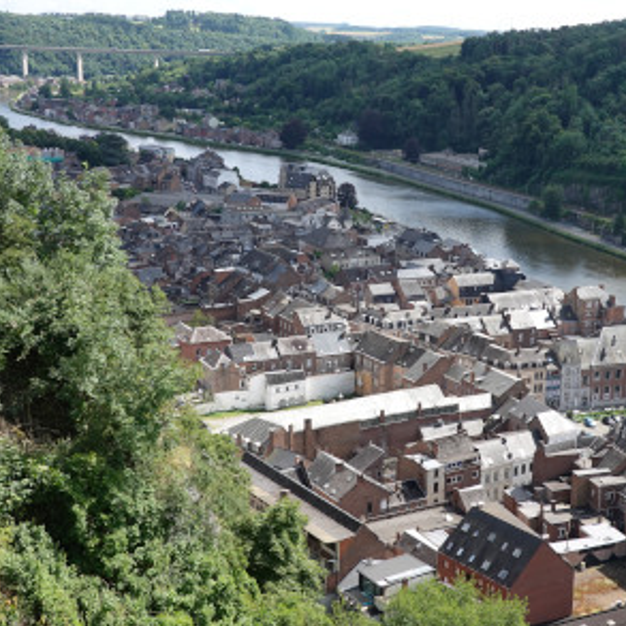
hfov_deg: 31.0
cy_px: 283
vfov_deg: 31.1
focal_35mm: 55
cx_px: 380
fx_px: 1125
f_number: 5.6
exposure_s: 1/250
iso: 125
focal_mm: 14.12
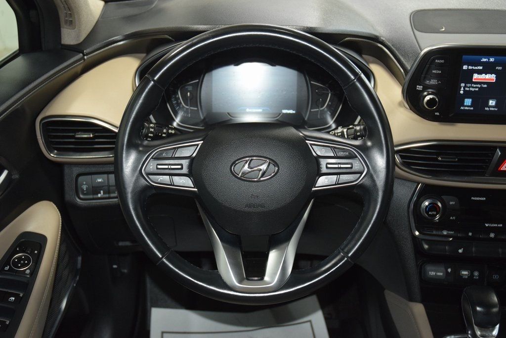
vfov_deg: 33.0
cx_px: 253
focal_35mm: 40
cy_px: 169
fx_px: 569
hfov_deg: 47.9
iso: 1600
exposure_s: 1/40
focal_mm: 27
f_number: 3.8
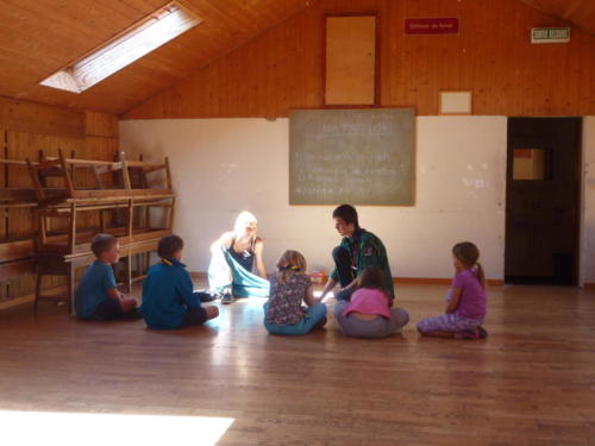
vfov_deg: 34.3
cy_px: 223
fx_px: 722
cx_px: 298
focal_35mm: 42
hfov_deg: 44.8
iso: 160
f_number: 3.7
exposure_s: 1/30
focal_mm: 6.9
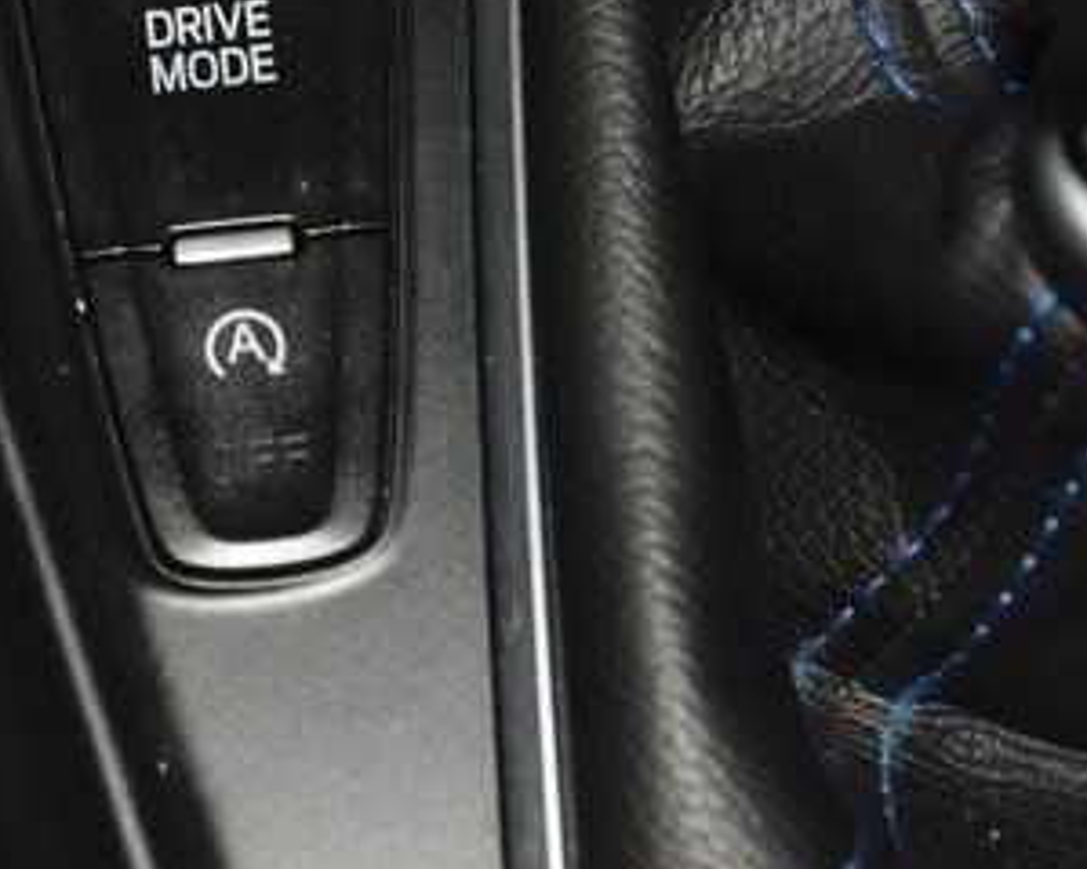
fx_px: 6786
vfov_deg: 7.3
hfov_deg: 9.1
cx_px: 156
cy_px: 115
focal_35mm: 211
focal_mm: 70
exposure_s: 1/125
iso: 100
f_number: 8
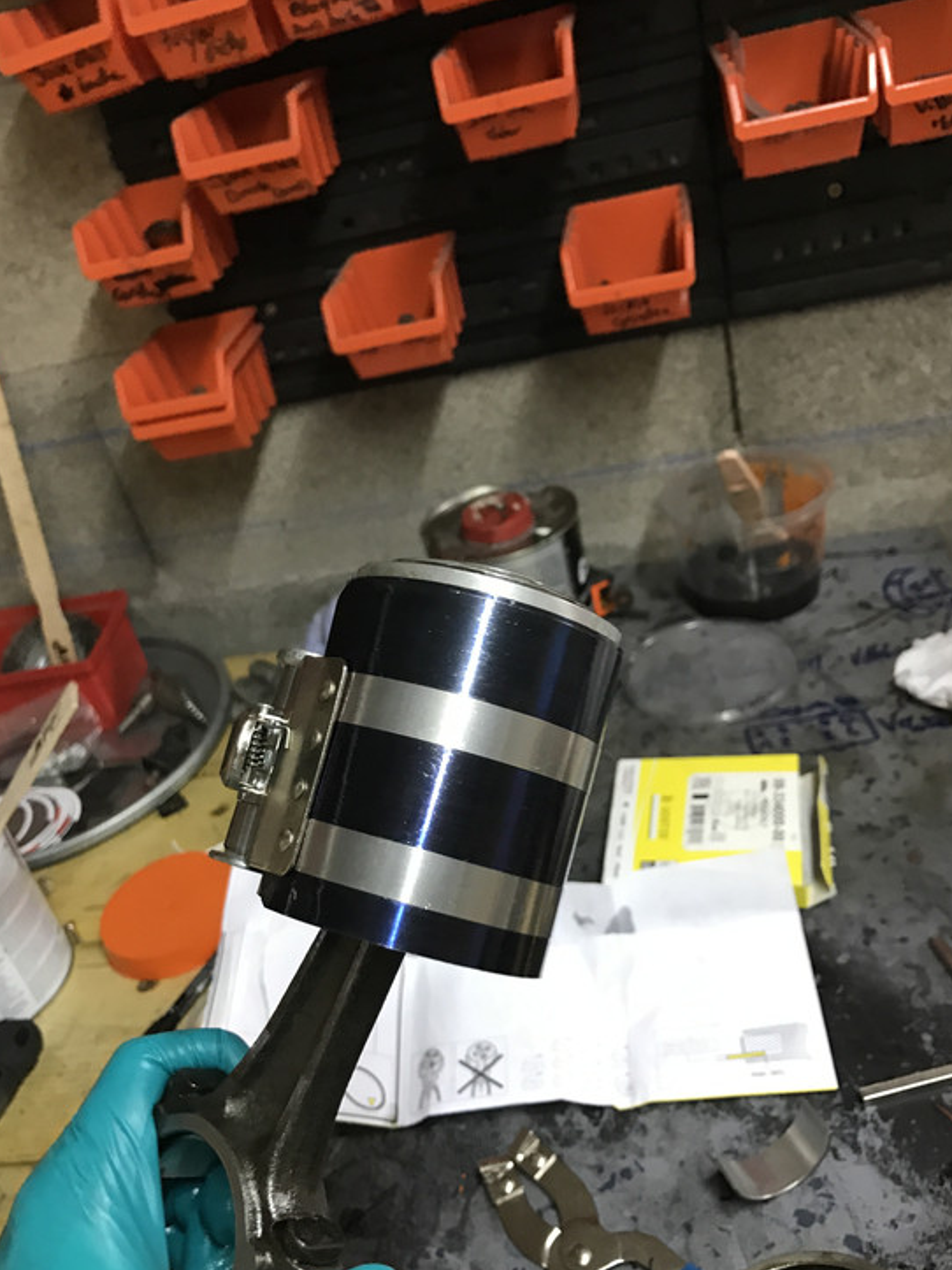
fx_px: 1137
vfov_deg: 58.2
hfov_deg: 45.4
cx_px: 450
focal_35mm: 31
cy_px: 697
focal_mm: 3.99
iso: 80
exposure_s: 1/17
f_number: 1.8
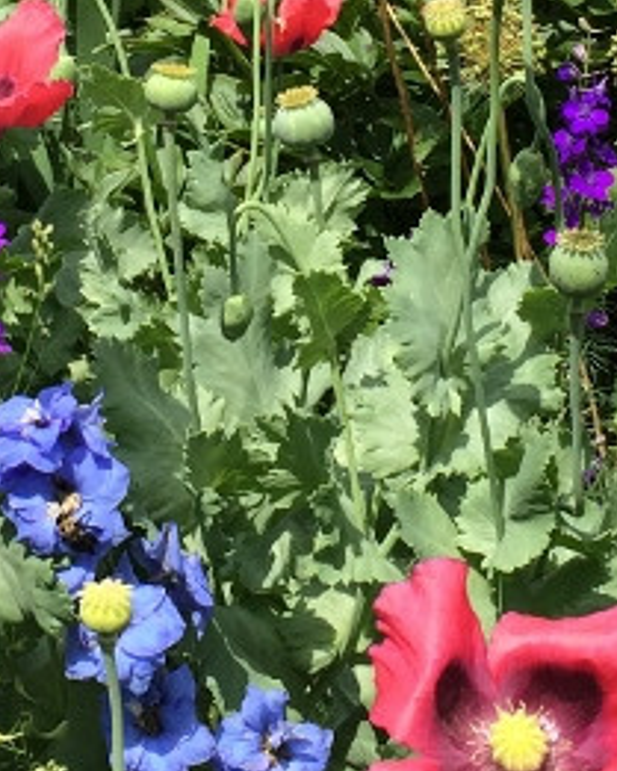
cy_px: 92
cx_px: 224
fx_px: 2532
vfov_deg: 17.1
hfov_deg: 13.9
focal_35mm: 111
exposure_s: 1/1282
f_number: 2.2
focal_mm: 4.15
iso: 32
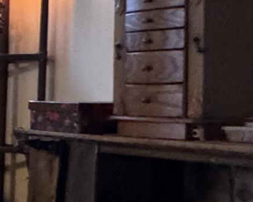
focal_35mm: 97
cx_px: -507
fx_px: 726
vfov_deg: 15.8
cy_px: 117
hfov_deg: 11.4
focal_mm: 2.22
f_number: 2.2
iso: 640
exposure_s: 1/60
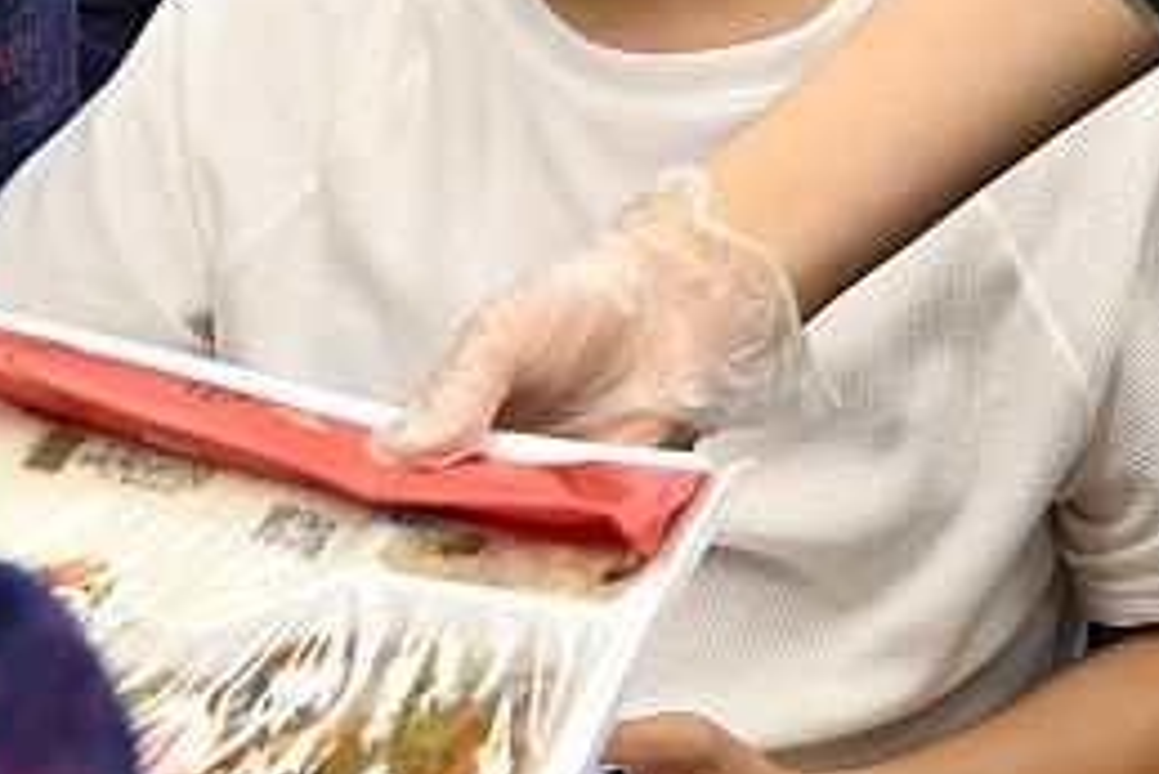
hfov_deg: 18.3
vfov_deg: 11.6
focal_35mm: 111
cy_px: -523
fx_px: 3575
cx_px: 837
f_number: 3.2
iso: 3200
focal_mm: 24
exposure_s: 1/320
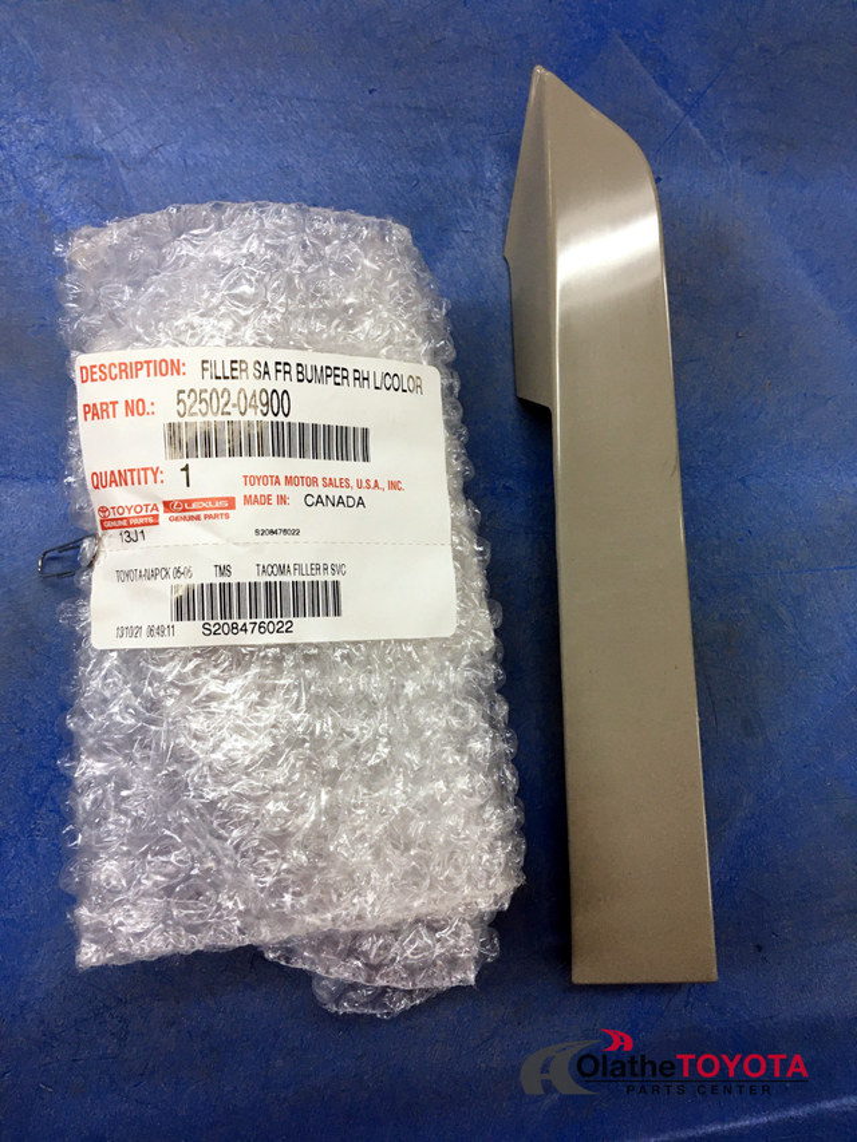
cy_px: 571
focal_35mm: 29
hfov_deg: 48.2
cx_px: 428
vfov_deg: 61.7
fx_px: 957
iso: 32
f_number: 2.2
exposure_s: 1/30
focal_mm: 4.15
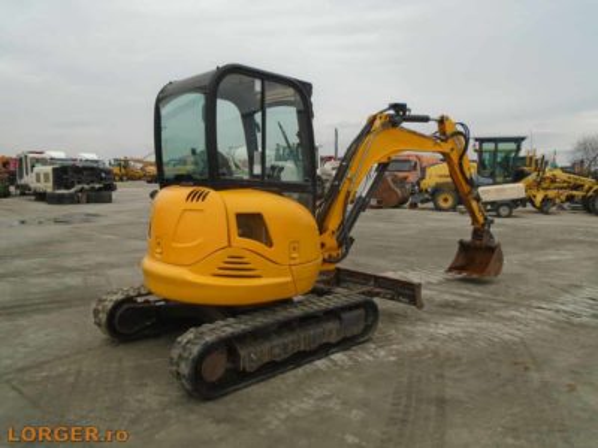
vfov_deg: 53.1
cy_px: 224
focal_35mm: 26
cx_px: 299
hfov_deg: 67.3
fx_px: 449
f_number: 3.2
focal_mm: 4.6
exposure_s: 1/320
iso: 100
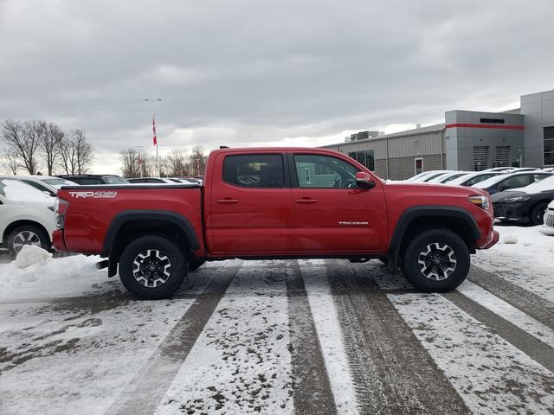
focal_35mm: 26
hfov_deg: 67.3
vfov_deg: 53.1
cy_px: 208
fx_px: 416
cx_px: 277
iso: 50
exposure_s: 1/487
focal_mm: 4.3
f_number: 2.4
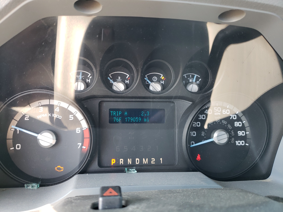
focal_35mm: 26
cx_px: 142
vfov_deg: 53.1
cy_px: 106
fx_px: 213
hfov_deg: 67.3
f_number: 1.5
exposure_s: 1/60.2
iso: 65
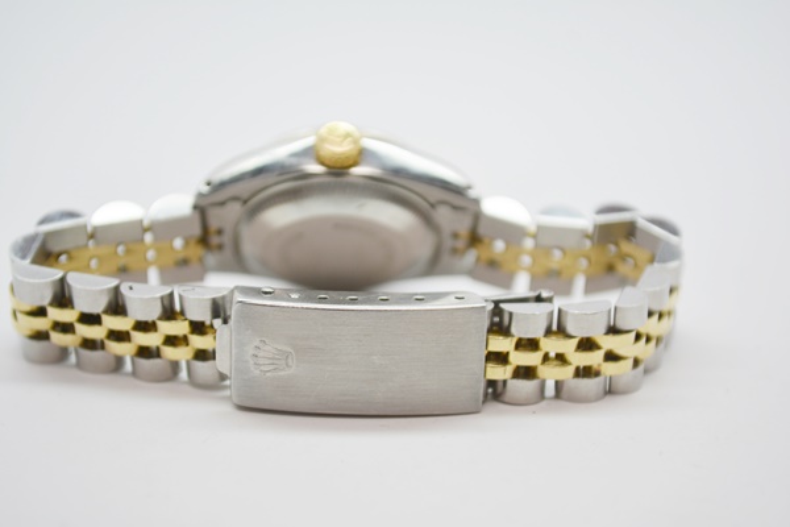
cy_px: 264
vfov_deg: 16.6
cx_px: 395
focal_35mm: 82
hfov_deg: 24.6
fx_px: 1810
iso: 200
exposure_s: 1/160
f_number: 6.3
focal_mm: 55
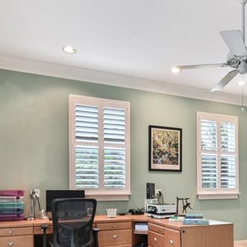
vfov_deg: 47.7
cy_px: 188
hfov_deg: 48.8
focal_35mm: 33
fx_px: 266
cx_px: 166
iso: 160
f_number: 11
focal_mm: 14
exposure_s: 1/1.3
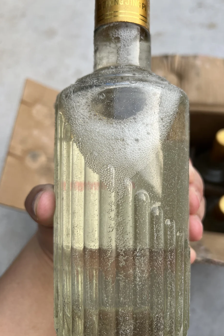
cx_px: 129
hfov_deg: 46.2
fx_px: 261
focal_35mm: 28
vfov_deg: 65.5
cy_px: 166
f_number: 1.5
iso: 40
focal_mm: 5.7
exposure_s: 1/166
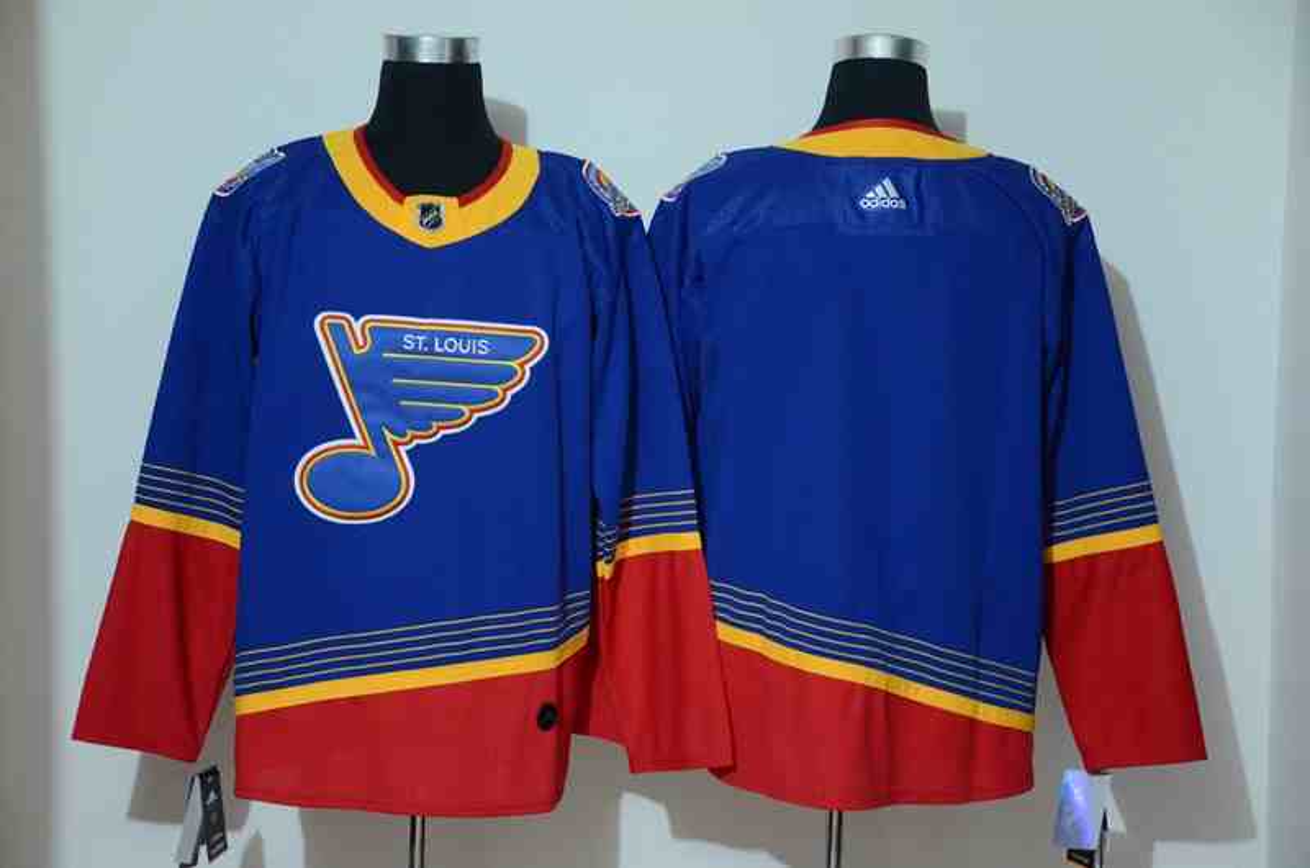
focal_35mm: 90
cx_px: 655
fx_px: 3268
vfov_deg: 15.1
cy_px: 434
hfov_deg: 22.7
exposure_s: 1/13
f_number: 5
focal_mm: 60
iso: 4000
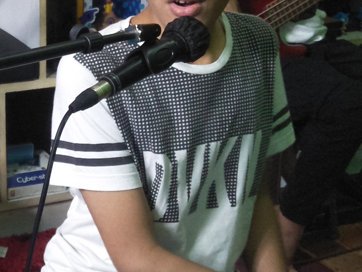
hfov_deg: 28.5
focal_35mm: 64
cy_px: 121
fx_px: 669
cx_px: 4
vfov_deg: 22.9
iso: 390
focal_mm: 3.46
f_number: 2.2
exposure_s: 1/33
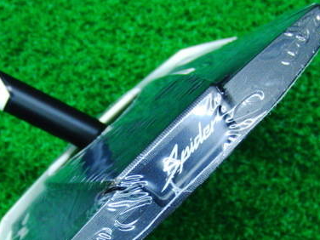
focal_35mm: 63
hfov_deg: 30.7
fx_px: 582
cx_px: 169
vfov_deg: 23.1
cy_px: 176
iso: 400
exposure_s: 1/30
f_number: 3.6
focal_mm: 6.42
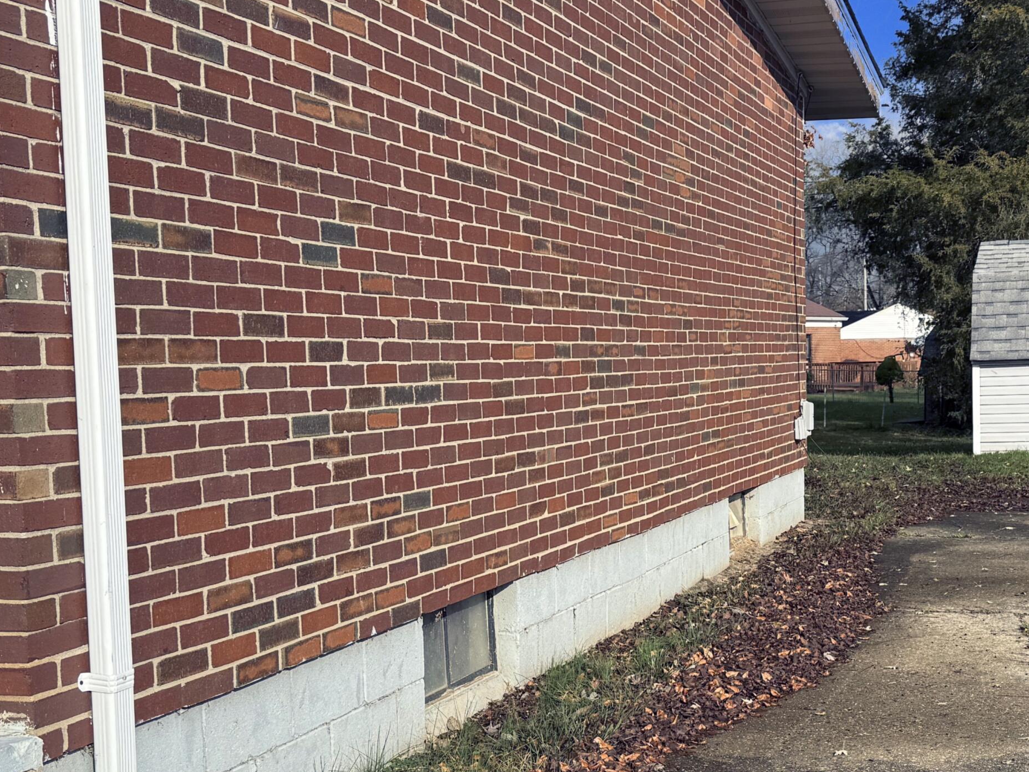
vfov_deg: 26.4
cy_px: 533
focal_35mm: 55
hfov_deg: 34.2
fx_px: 1635
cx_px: 766
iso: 80
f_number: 1.78
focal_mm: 6.76
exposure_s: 1/5319
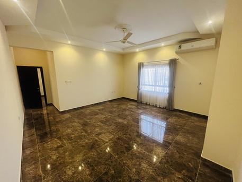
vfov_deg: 89.9
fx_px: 91
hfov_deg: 106.2
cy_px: 91
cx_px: 121
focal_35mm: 13
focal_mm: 1.57
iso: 160
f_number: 1.8
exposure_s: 1/50
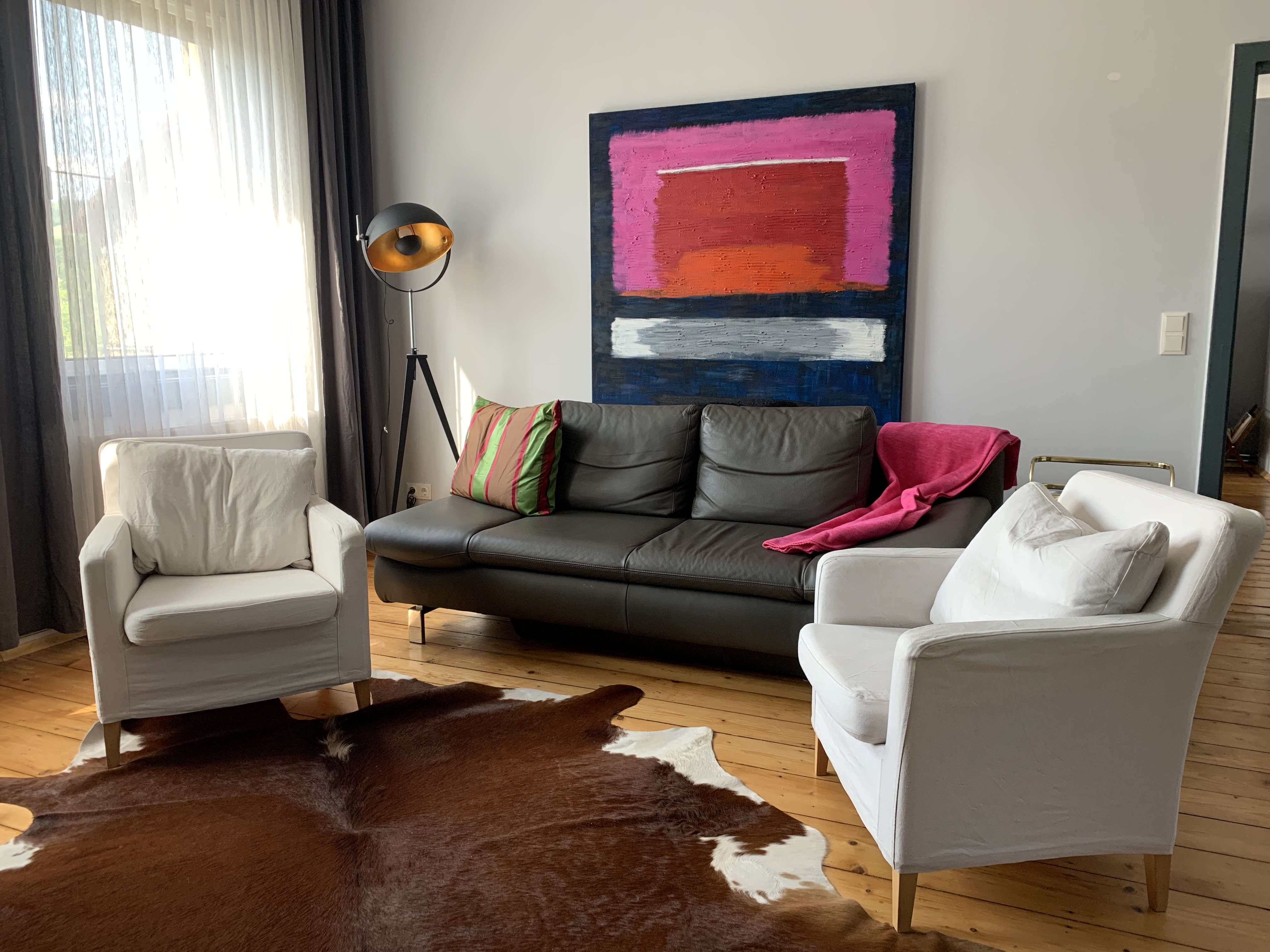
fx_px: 954
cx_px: 635
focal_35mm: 26
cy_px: 476
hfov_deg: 67.3
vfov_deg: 53.1
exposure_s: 1/109
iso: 100
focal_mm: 4.25
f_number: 1.8
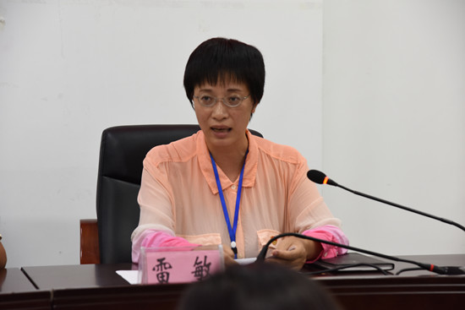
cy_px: 155
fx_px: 1357
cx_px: 232
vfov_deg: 13.0
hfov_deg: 19.5
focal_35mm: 105
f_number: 5.6
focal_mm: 105
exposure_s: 1/40
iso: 1600
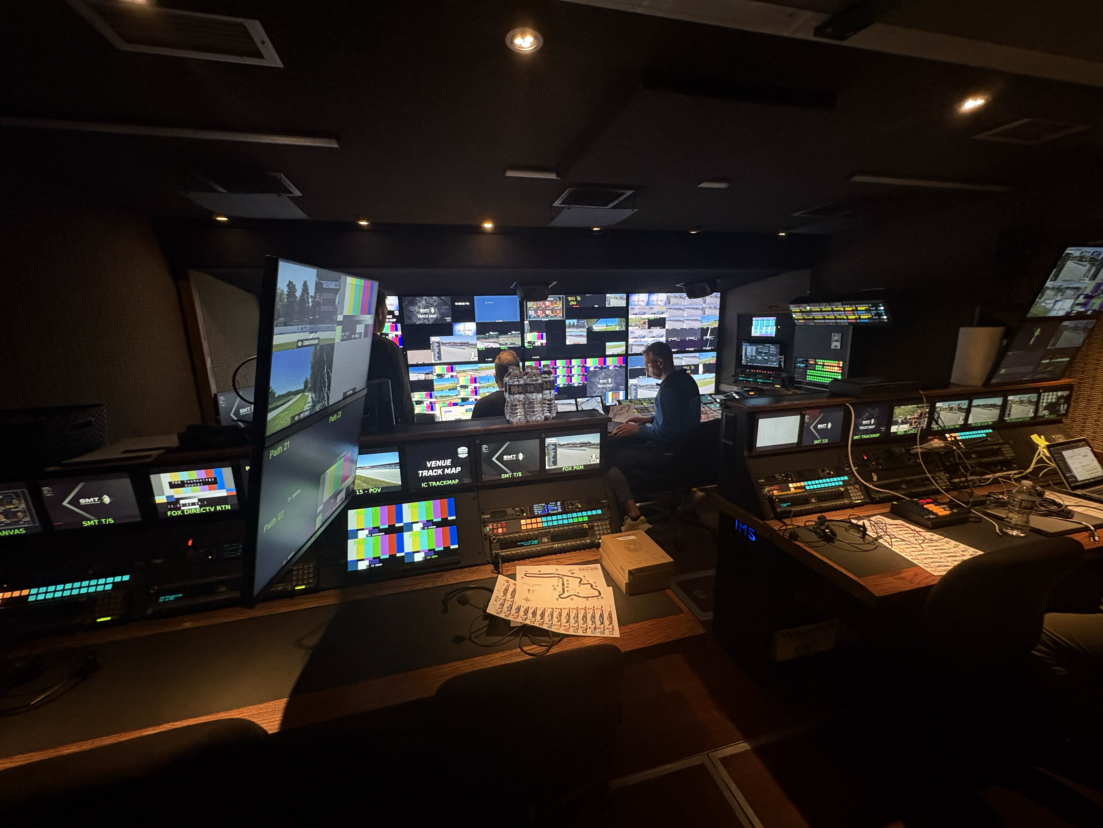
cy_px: 414
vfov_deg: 85.7
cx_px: 552
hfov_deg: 102.1
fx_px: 446
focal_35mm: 14
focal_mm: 2.22
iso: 800
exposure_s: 1/47
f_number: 2.2
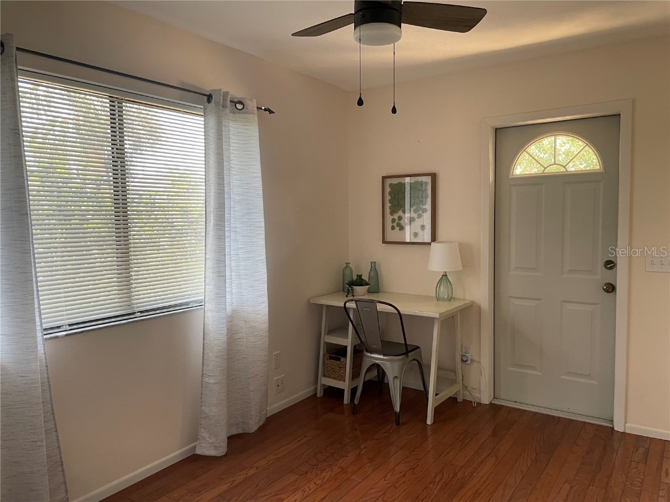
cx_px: 335
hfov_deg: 67.3
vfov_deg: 53.1
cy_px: 251
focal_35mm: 26
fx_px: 503
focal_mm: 4.2
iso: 80
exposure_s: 1/60
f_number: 1.6
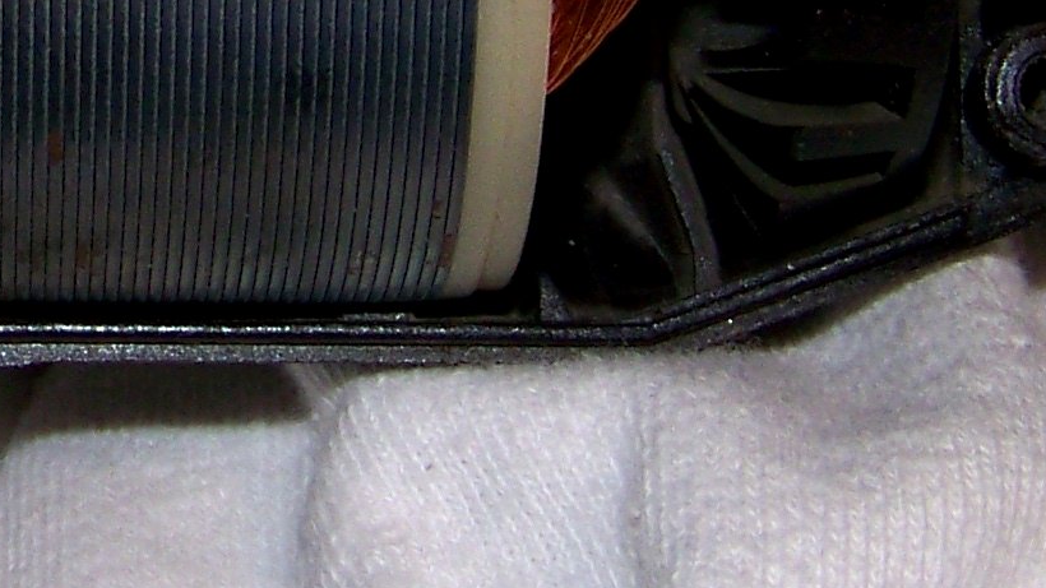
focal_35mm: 147
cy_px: -307
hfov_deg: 14.3
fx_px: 4077
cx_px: -115
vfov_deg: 8.1
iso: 64
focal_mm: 5.85
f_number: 2.8
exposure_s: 1/30
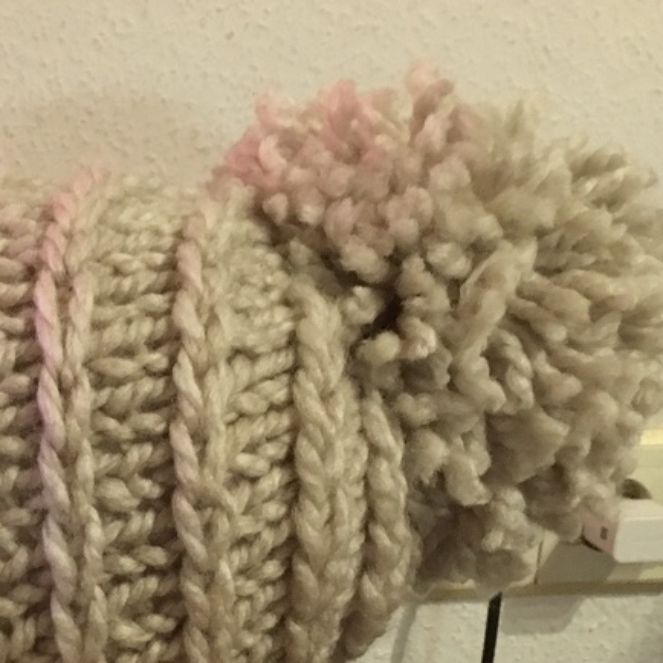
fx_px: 1365
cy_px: 599
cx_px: 47
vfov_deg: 26.4
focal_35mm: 63
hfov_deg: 26.3
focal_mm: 4.15
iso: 500
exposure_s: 1/17
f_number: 2.2
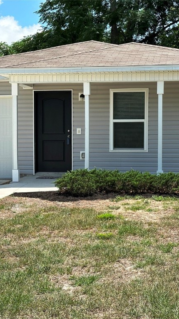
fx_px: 591
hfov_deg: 17.2
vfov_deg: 30.2
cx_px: 85
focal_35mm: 70
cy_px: 160
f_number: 1.78
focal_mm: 6.86
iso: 64
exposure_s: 1/3155
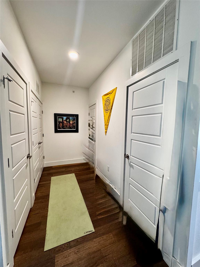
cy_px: 134
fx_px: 108
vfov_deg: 102.1
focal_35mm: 14
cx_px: 100
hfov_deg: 85.7
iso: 250
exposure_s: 1/60
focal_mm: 2.22
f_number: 2.2
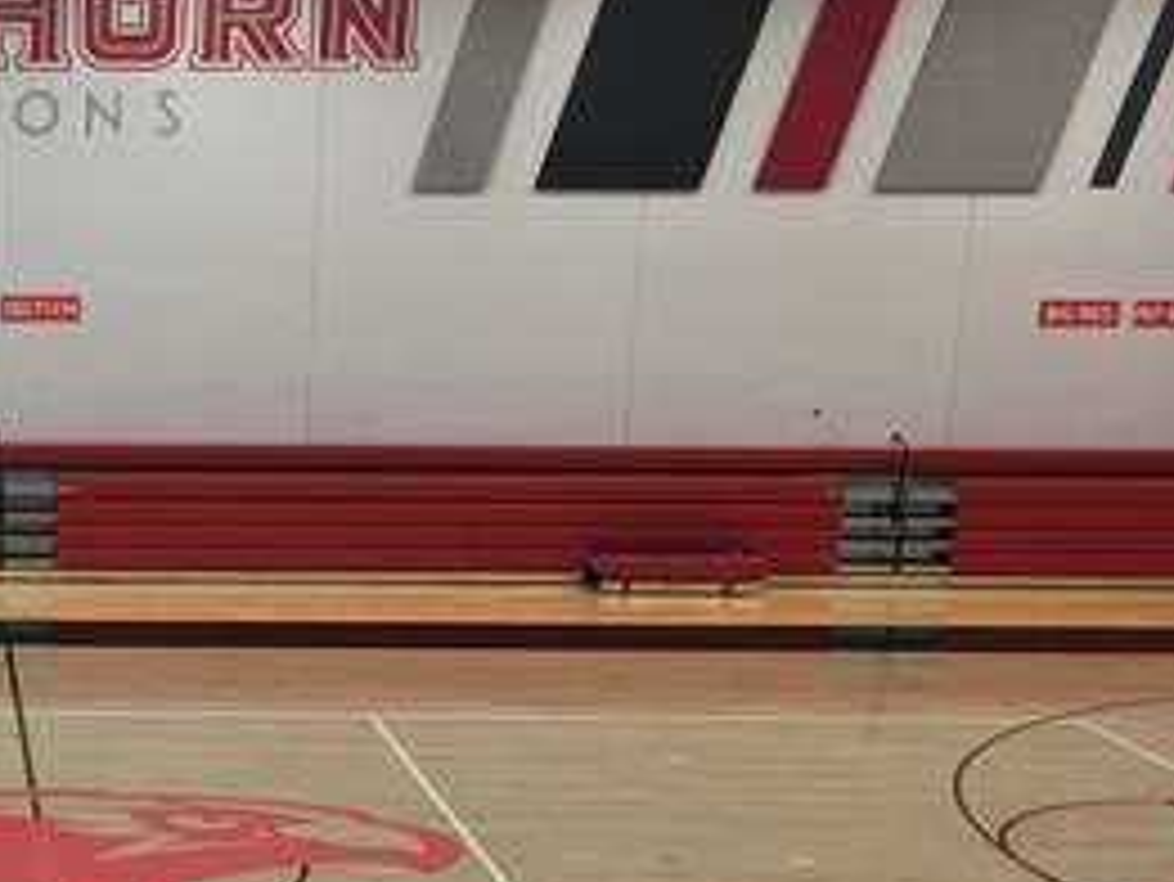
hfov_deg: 24.6
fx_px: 2511
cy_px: 706
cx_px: -97
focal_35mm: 74
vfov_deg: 19.7
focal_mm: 4.15
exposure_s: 1/30
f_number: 2.2
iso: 32
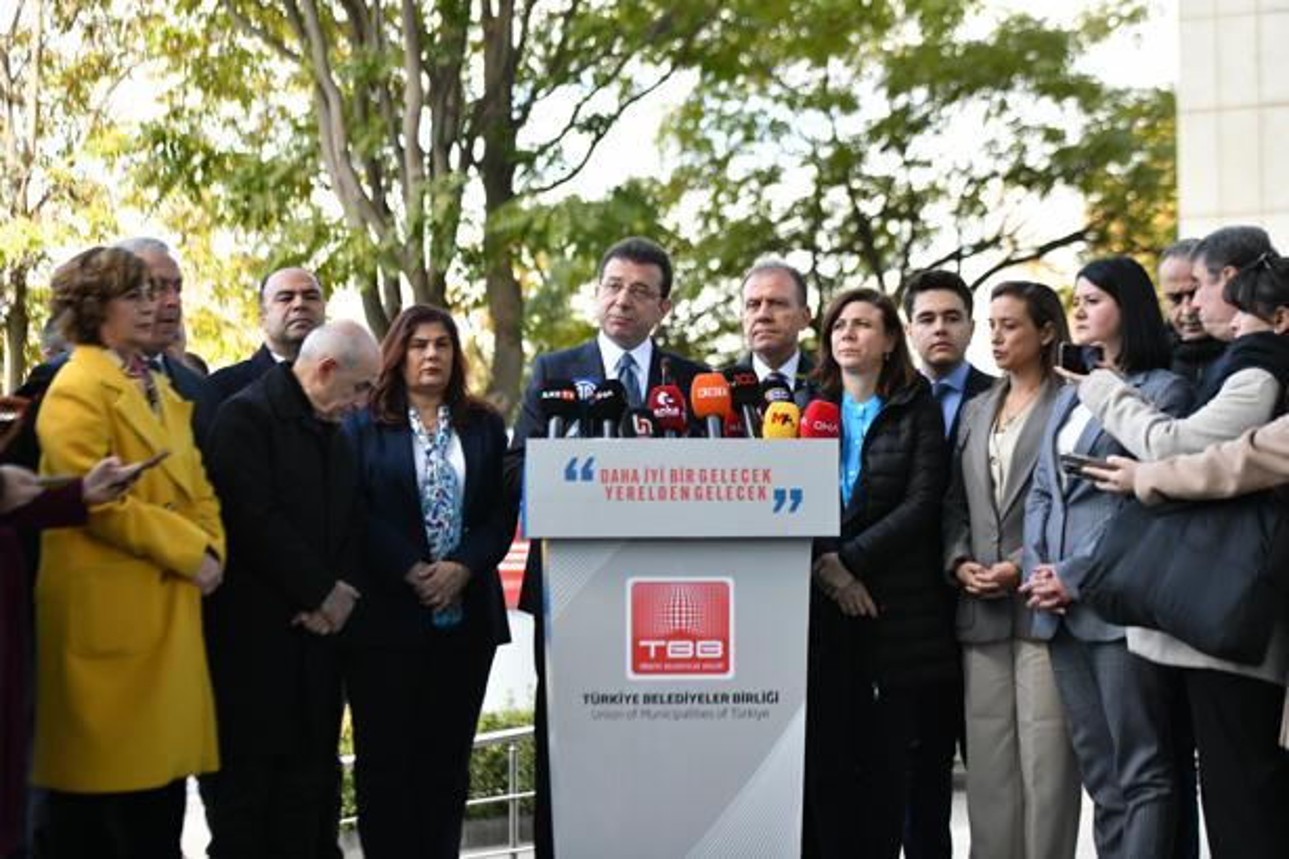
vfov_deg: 19.5
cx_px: 644
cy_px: 430
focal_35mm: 70
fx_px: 2506
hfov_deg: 28.8
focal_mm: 70
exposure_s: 1/4000
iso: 3200
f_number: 2.8
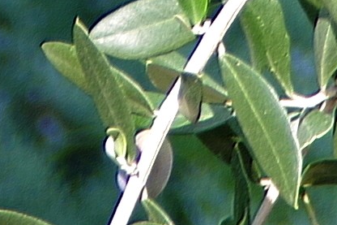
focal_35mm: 1386
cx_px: -45
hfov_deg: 1.5
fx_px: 12969
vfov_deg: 1.0
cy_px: -54
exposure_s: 1/60
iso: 100
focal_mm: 200
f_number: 8
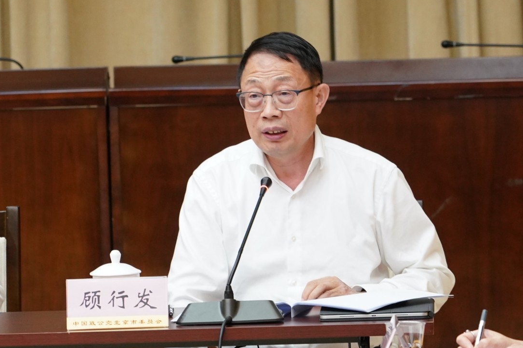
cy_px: 166
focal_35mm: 116
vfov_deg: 11.8
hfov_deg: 17.6
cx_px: 286
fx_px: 1685
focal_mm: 105
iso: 2000
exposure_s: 1/100
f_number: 5
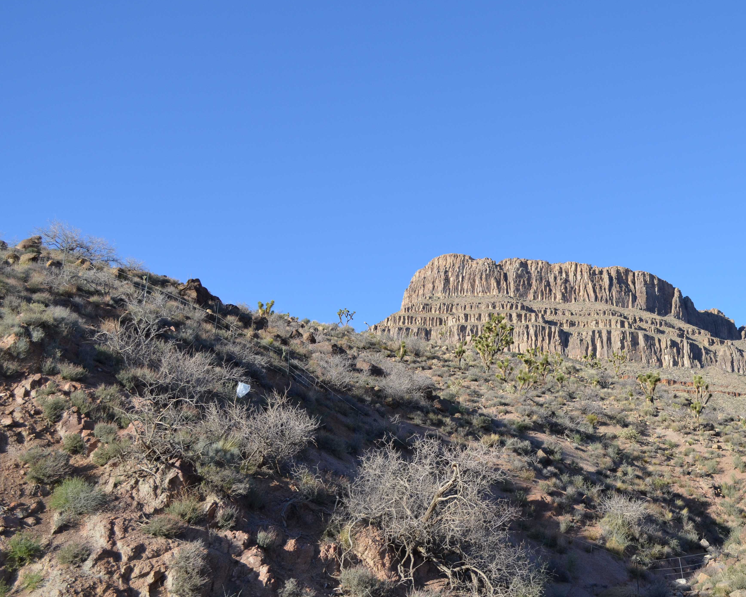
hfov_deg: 41.5
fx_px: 971
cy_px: 284
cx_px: 496
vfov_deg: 34.1
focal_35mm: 44
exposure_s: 1/1250
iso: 400
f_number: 5.6
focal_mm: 22
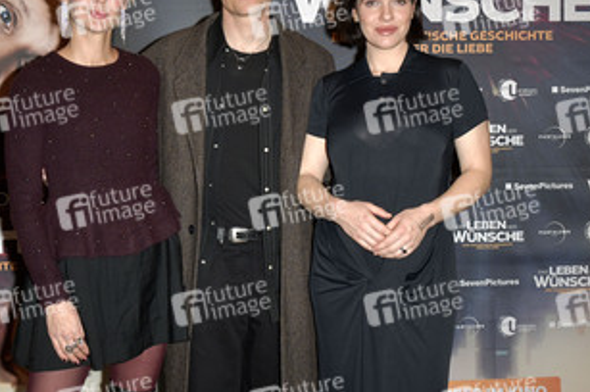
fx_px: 769
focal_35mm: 47
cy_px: 159
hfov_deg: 41.8
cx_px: 247
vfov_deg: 28.5
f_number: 6.3
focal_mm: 32
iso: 1250
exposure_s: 1/250
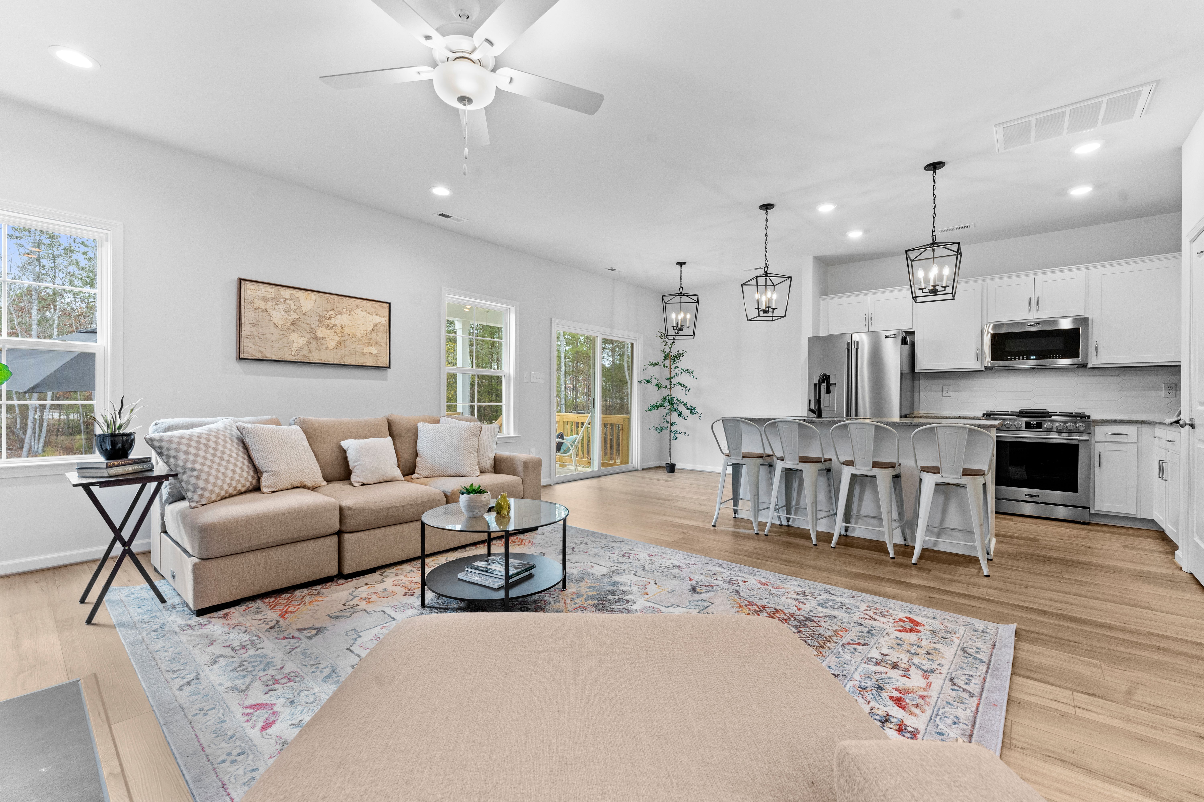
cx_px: 602
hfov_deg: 101.1
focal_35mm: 15
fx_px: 495
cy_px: 401
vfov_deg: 78.1
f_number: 9
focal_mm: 14.8
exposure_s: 1/10
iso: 1250
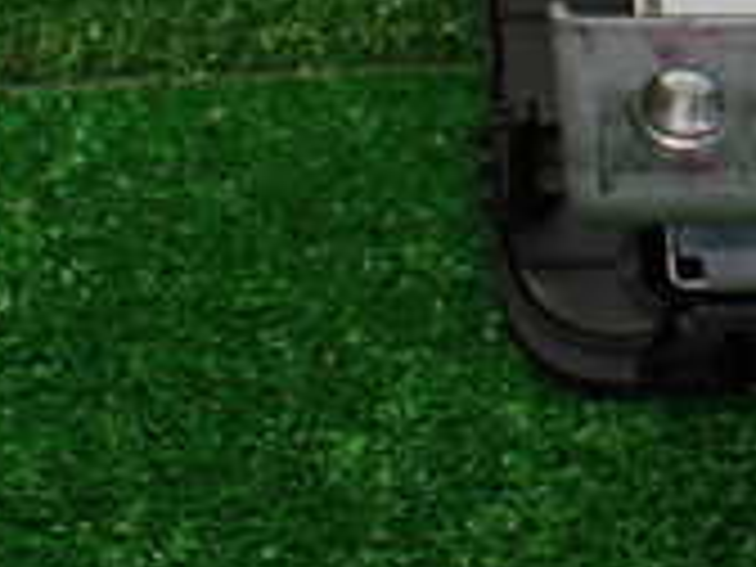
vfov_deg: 13.3
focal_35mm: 107
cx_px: 1138
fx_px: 2337
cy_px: -194
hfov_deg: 16.7
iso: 320
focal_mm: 5.4
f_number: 2.3
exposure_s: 1/125
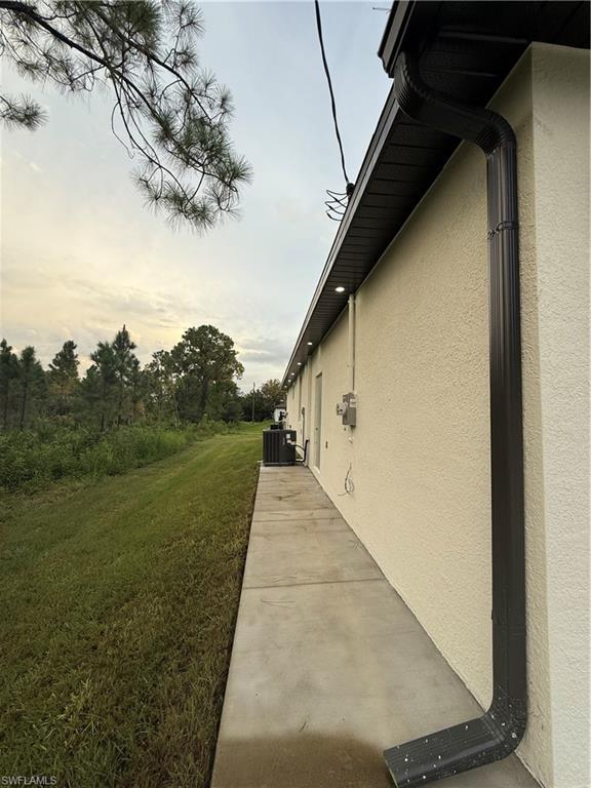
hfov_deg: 85.7
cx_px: 296
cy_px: 394
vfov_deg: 102.1
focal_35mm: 14
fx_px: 319
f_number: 2.2
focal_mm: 2.22
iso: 50
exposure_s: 1/498
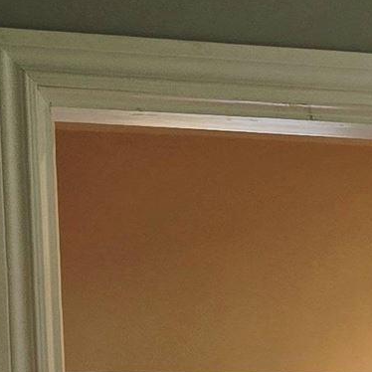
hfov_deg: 9.4
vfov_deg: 9.0
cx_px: 861
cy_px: 998
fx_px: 2030
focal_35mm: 167
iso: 32
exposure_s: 1/120
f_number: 1.7
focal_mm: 6.3
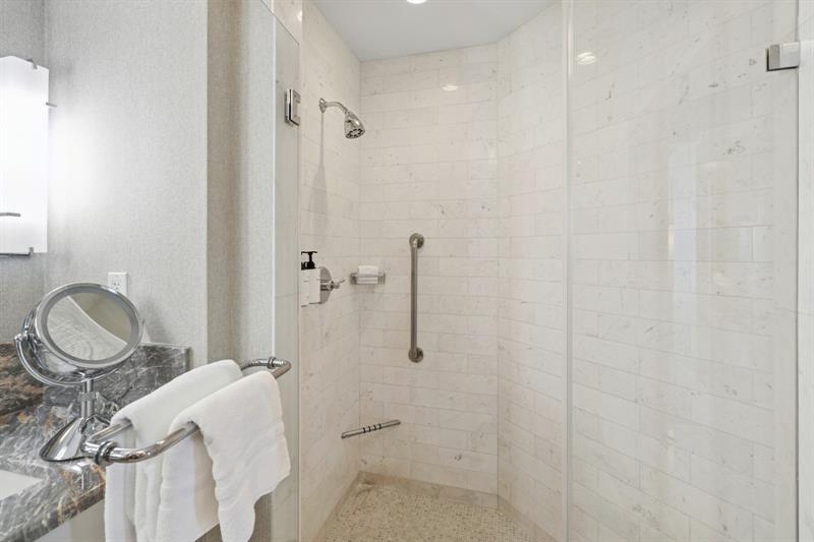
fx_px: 362
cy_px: 271
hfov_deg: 96.7
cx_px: 407
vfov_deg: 73.7
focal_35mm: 16
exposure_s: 1/5
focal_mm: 16
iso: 400
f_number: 8
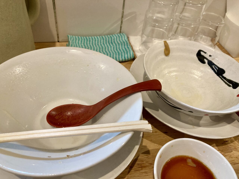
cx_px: 120
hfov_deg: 63.4
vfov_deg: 49.7
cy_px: 90
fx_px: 193
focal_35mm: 28
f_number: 1.8
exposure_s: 1/50
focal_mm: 3.99
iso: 200
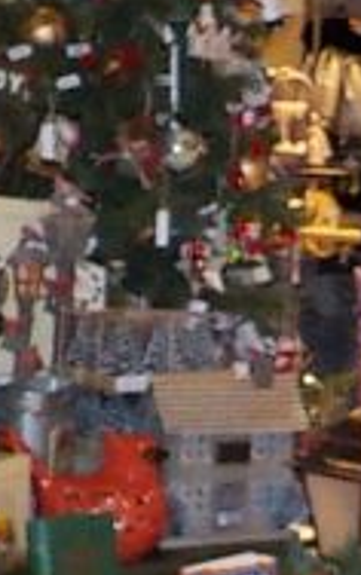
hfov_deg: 8.4
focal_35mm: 135
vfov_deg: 15.5
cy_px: 300
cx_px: 1034
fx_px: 2119
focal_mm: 4.1
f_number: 3.3
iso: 360
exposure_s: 1/30
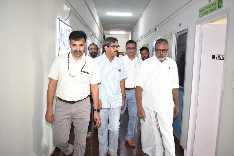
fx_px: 214
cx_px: 117
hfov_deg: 57.2
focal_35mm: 33
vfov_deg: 40.0
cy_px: 78
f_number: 3.8
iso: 1000
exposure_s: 1/40
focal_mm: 22
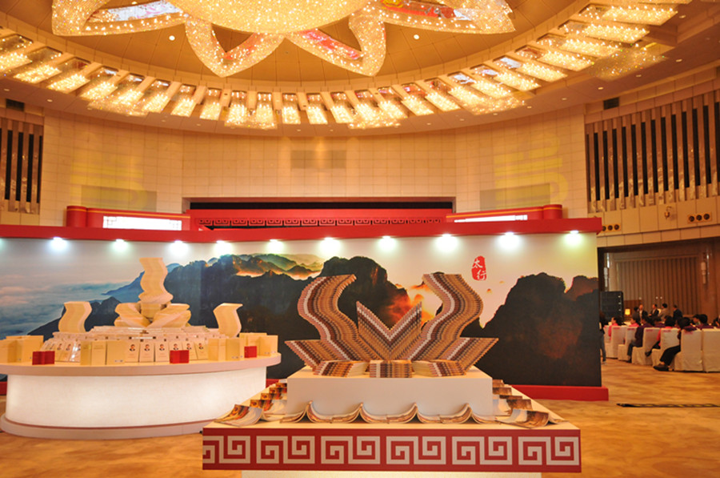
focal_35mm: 30
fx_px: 599
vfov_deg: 43.5
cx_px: 360
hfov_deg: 62.0
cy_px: 239
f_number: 3.8
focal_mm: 20
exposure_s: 1/100
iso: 1250
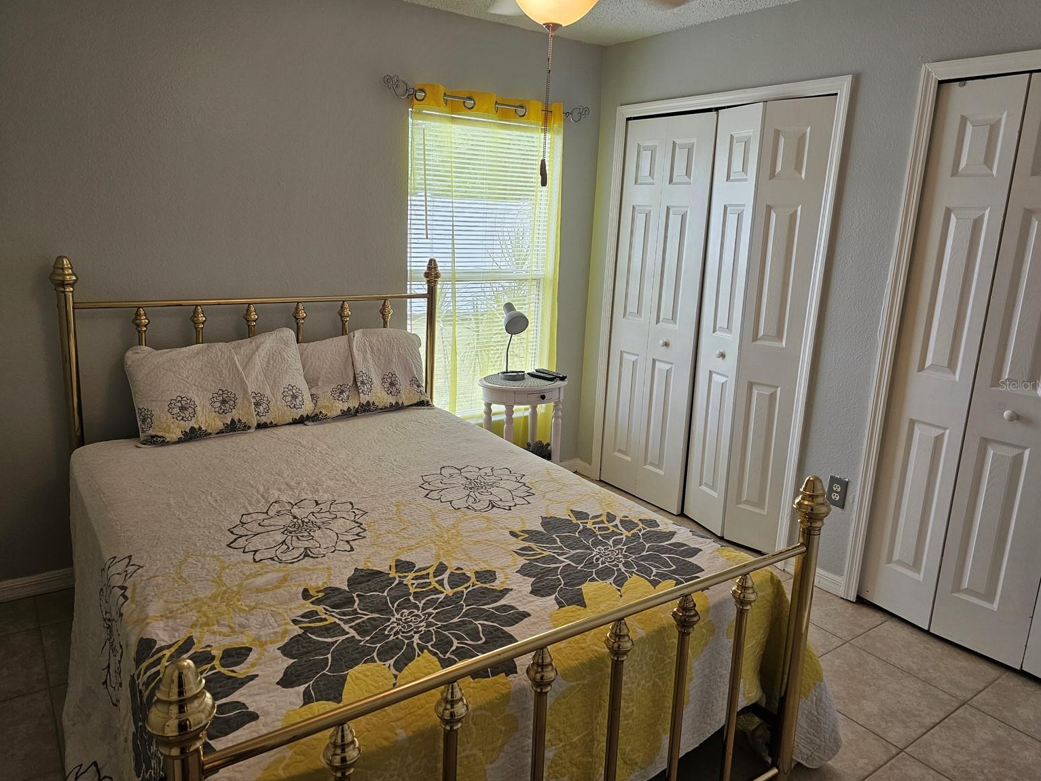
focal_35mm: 24
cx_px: 519
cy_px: 384
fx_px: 722
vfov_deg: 56.8
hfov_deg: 71.6
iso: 125
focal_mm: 6.3
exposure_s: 1/120
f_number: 1.7
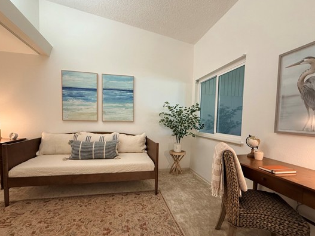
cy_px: 130
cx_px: 154
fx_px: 155
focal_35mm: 17
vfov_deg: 74.5
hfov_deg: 91.0
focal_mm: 2.22
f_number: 2.2
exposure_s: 1/60
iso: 320
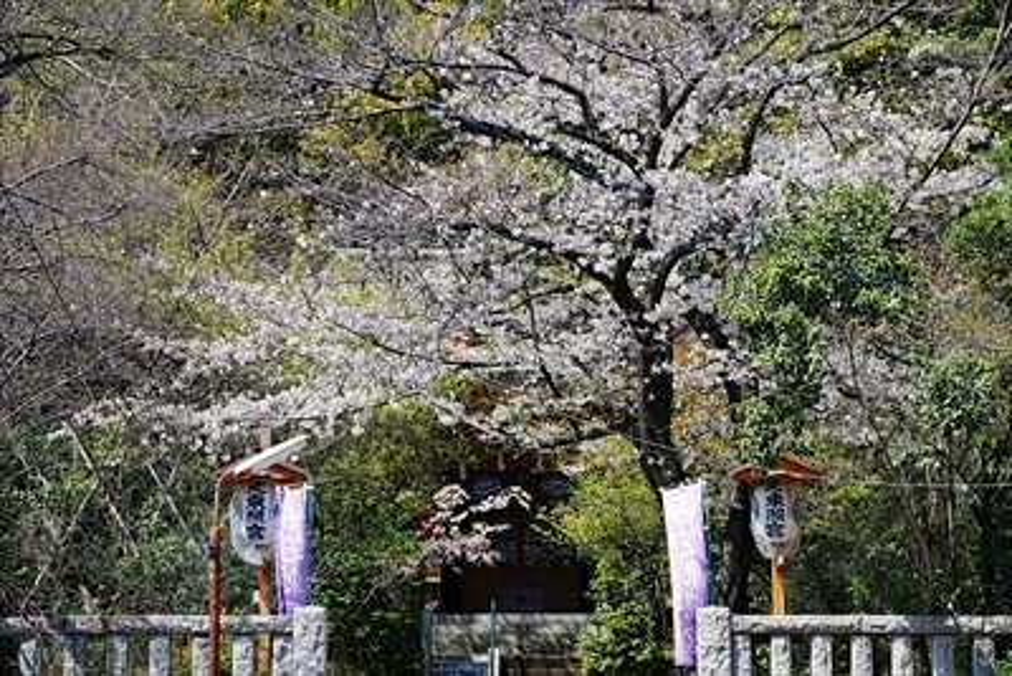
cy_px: 338
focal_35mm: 150
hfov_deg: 13.7
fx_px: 4218
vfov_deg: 9.2
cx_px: 506
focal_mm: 150
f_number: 6.3
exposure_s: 1/250
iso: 100
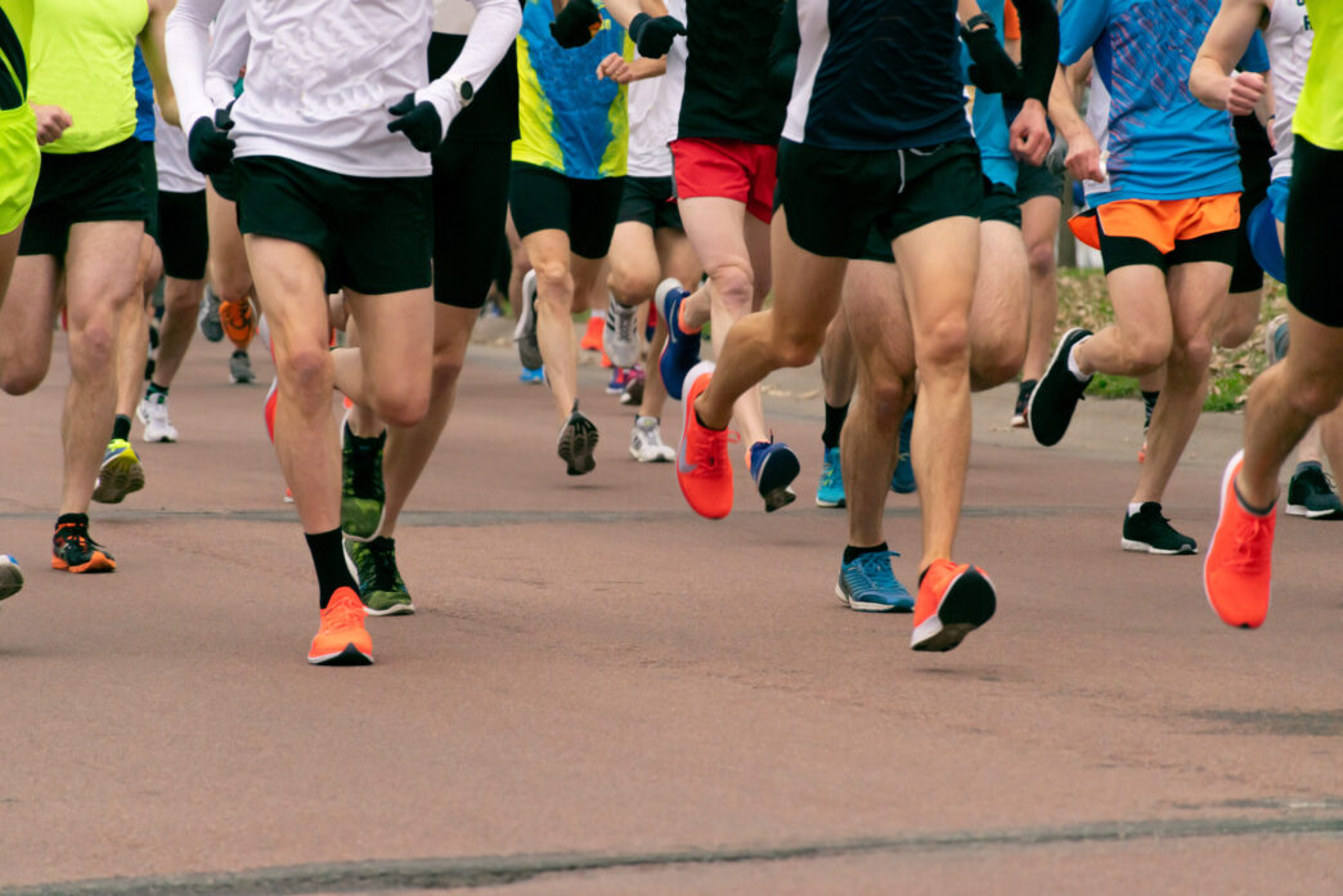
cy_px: 448
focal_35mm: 210
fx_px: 7834
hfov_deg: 9.8
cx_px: 672
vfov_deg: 6.5
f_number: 5.6
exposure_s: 1/640
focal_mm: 140
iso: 200
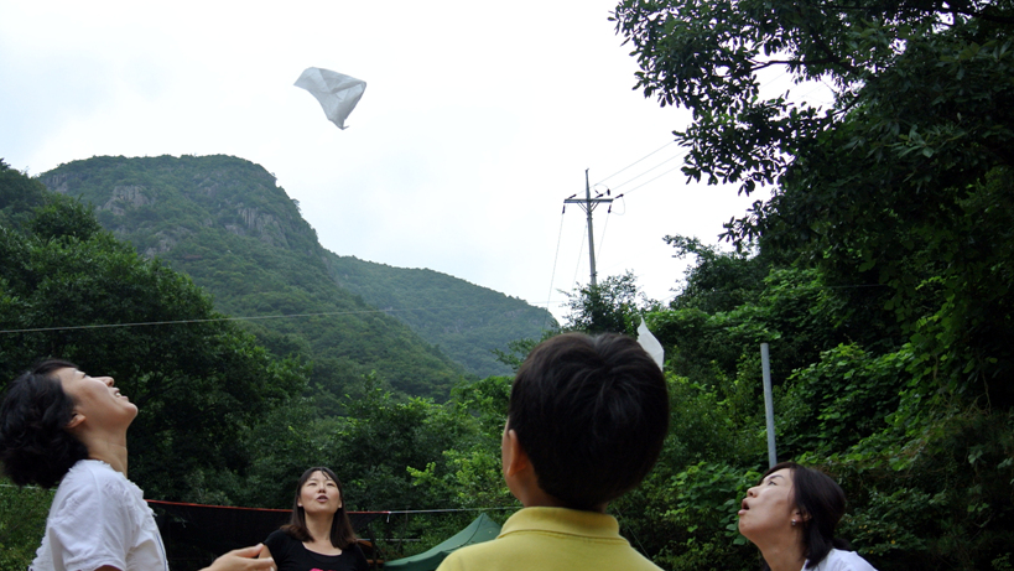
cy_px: 376
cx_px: 388
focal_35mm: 38
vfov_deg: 31.0
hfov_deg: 52.3
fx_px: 1022
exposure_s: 1/500
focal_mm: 11
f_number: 3.5
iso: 110
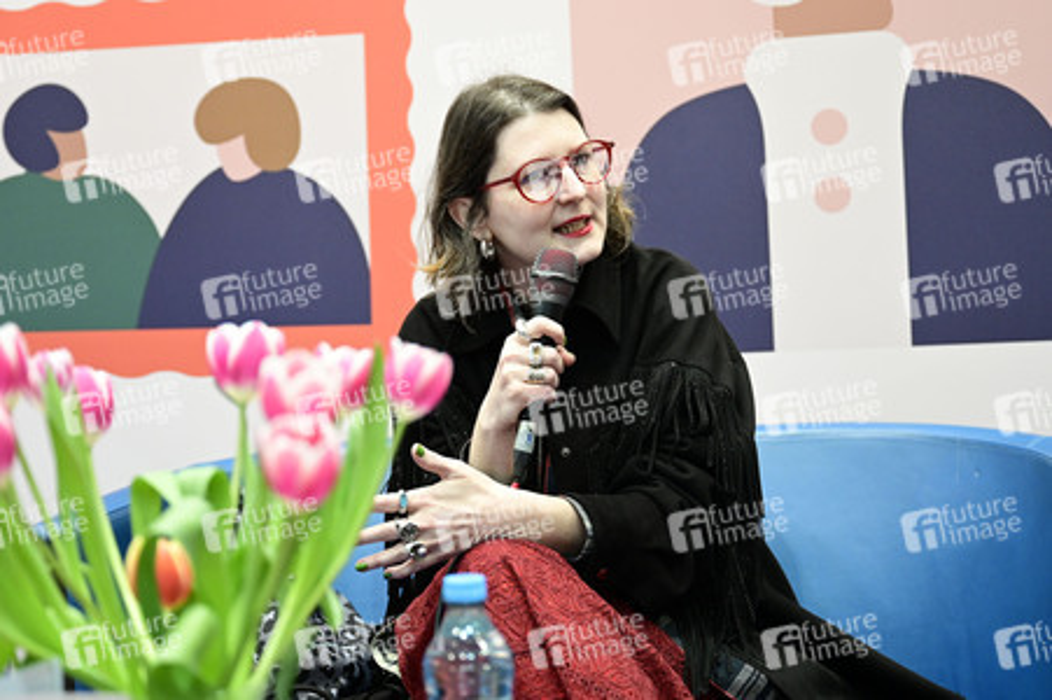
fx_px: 1460
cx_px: 526
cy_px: 350
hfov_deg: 39.6
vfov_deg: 27.0
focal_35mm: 50
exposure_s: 1/250
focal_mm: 50
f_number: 3.2
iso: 3200
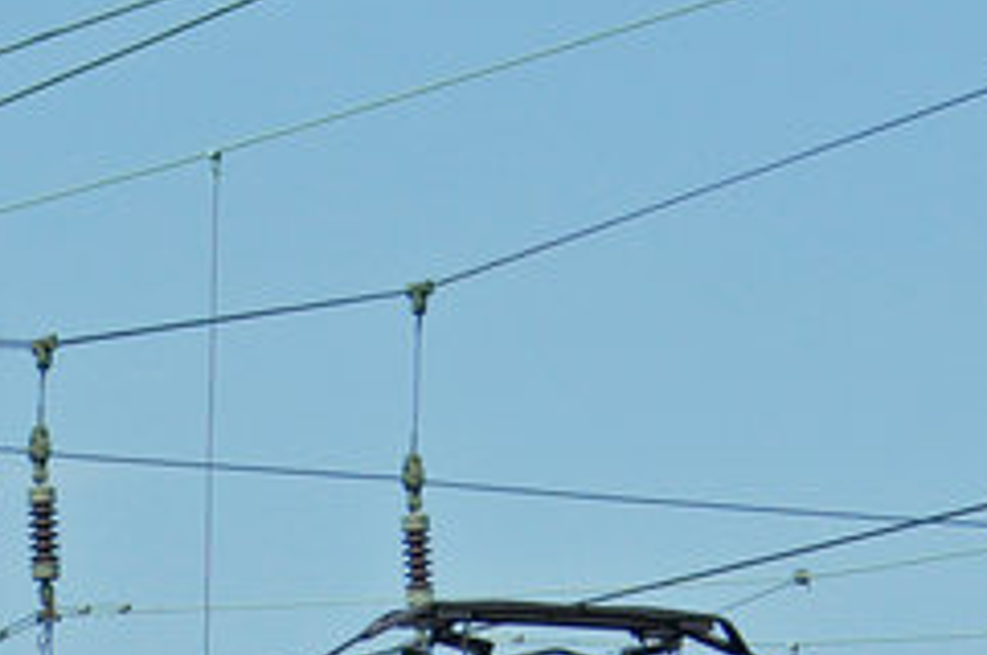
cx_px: 262
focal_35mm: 485
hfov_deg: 4.3
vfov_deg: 2.8
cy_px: 1554
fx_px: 13292
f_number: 7.1
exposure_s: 1/1000
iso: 400
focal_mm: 65
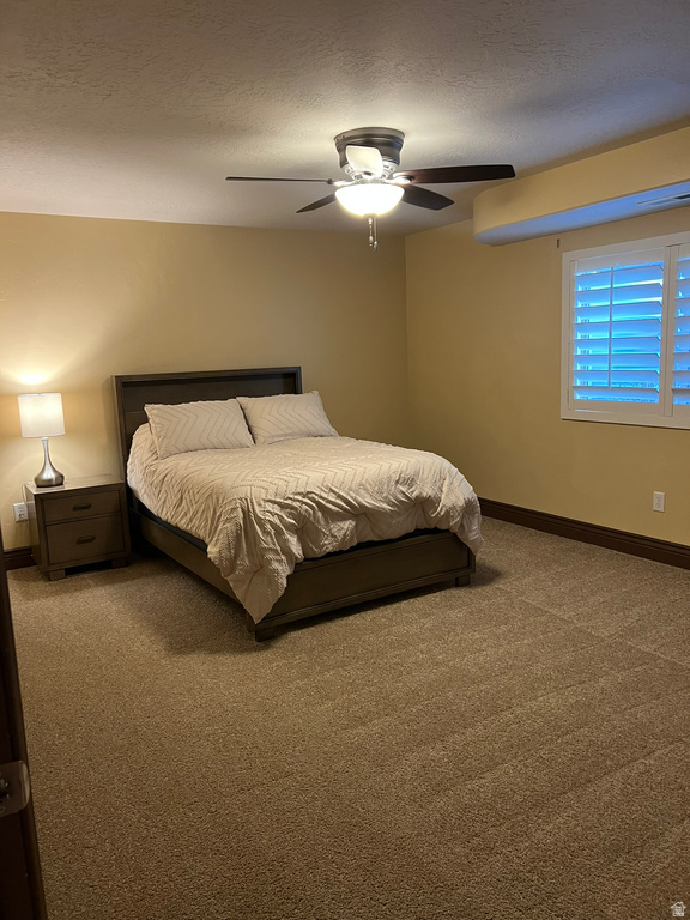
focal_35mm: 26
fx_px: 691
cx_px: 345
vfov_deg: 67.3
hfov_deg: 53.1
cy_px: 460
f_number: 1.5
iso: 400
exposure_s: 1/60
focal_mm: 5.7
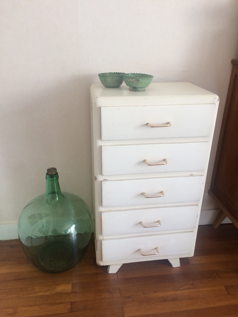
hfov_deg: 48.2
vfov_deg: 61.7
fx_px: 266
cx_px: 119
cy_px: 158
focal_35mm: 29
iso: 40
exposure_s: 1/33
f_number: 2.2
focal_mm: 4.15
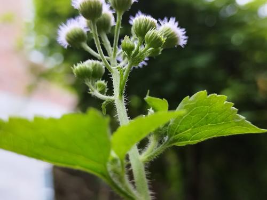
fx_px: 347
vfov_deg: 32.2
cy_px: 100
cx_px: 134
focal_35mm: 45
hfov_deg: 42.1
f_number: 1.9
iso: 217
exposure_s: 1/100
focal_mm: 6.24
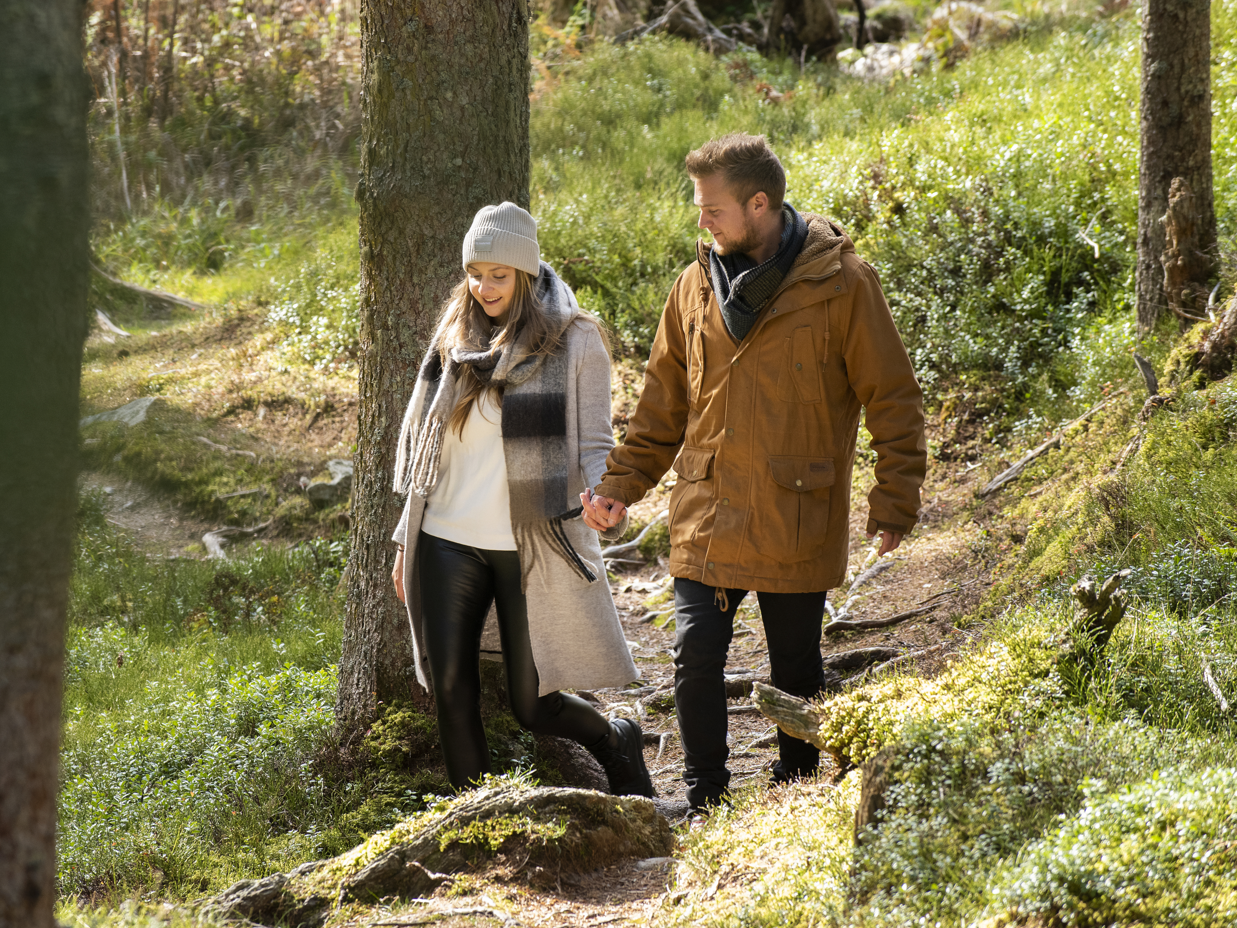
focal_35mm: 268
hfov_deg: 7.4
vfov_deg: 5.5
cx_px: 506
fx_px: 9576
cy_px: 430
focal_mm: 200
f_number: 5.6
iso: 800
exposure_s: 1/200
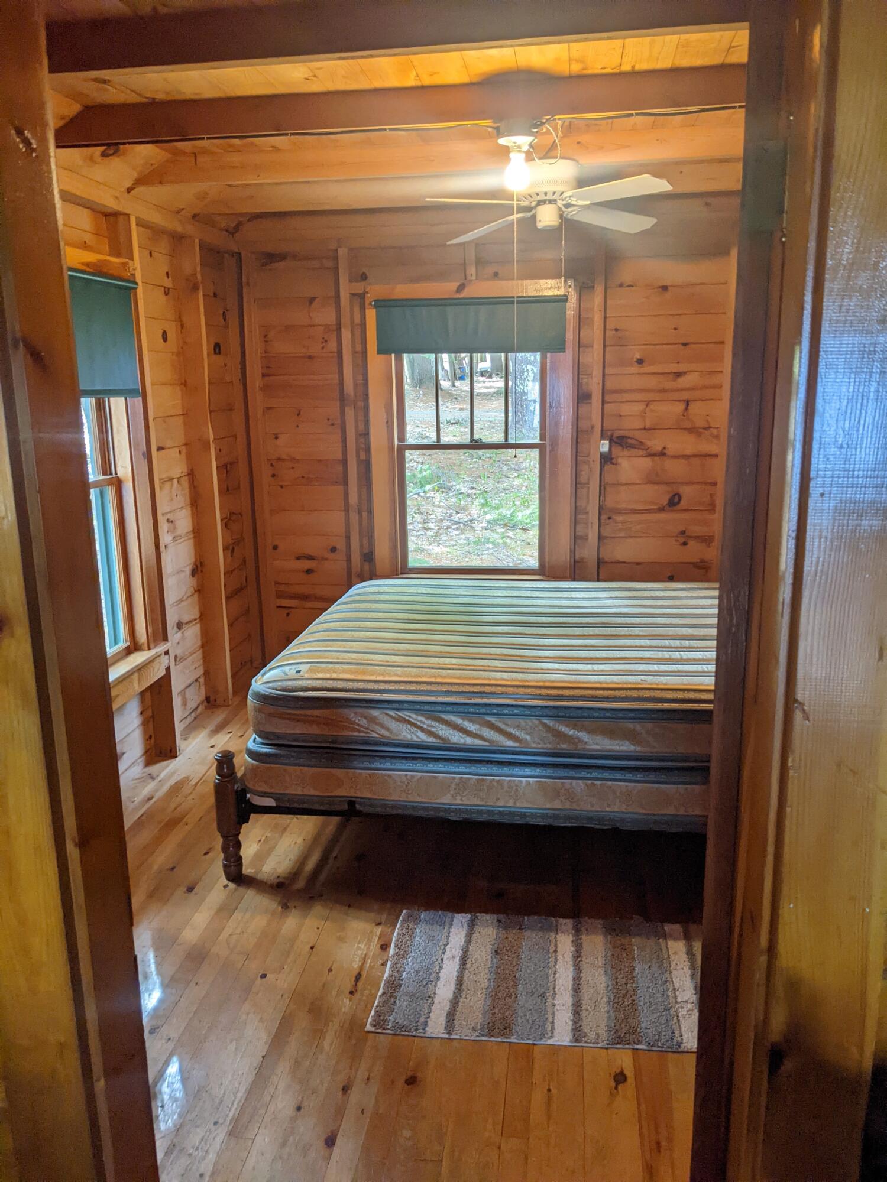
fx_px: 922
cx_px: 444
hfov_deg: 51.4
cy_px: 591
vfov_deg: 65.3
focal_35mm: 27
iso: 174
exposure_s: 1/116
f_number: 1.73
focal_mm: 4.38
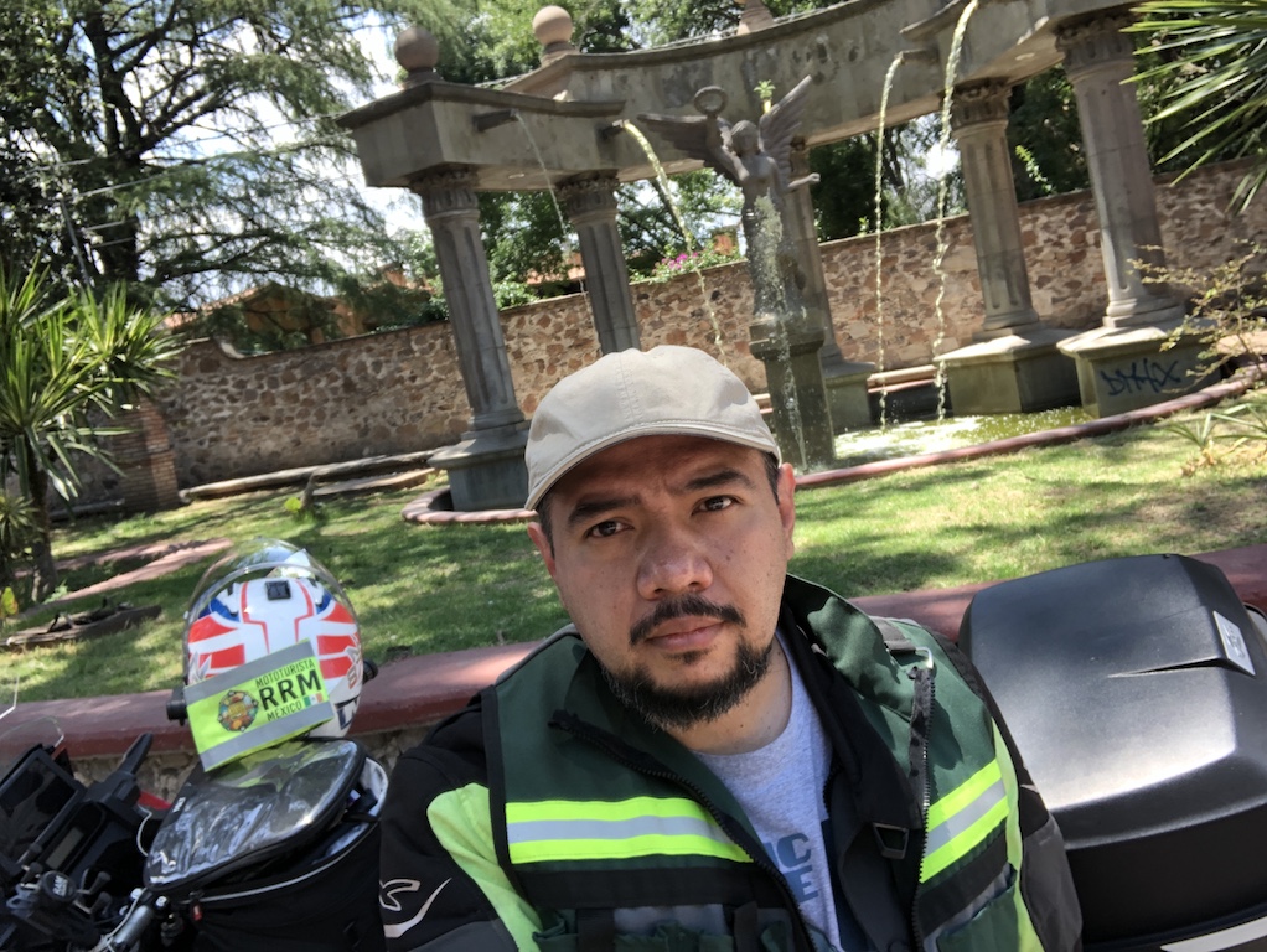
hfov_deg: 56.8
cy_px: 476
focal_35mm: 32
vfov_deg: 44.2
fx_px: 1172
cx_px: 634
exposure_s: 1/120
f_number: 2.2
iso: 32
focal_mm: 2.87
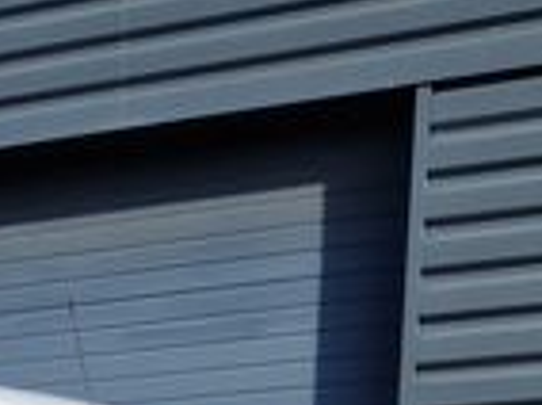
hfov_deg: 14.6
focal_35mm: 130
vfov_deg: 9.7
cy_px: 1058
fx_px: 2032
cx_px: -160
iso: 50
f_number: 1.8
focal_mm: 5.4
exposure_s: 1/12500
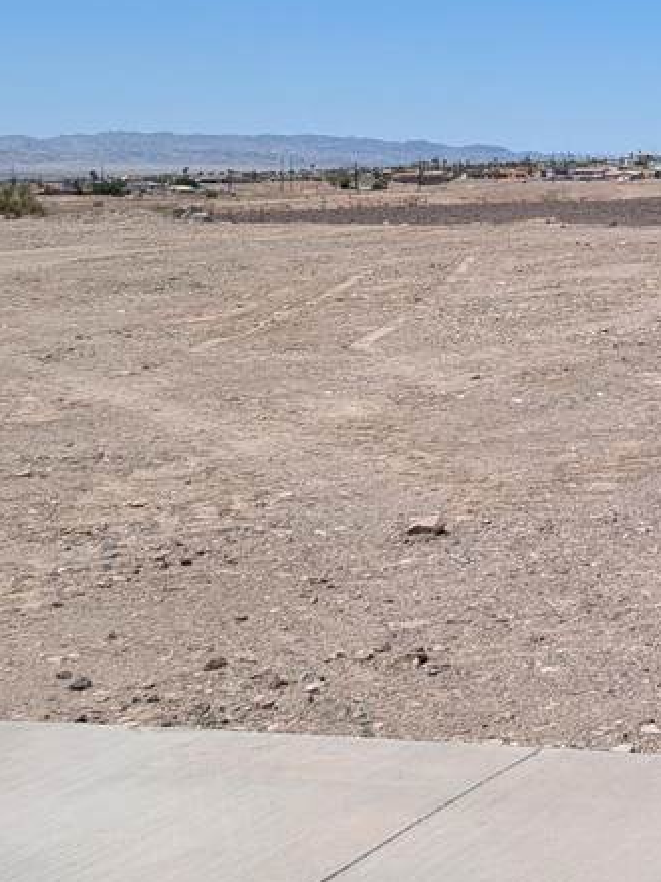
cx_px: 1216
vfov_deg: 26.7
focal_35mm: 70
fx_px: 1784
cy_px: 54
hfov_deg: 17.0
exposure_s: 1/1603
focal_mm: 6.9
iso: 24
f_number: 1.68
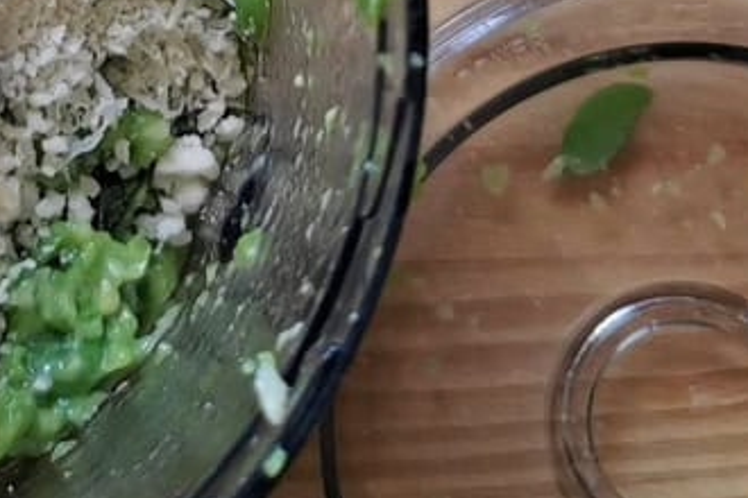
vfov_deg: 12.5
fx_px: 2119
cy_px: -315
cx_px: 73
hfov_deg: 19.6
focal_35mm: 102
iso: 64
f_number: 1.6
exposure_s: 1/100
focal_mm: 5.6
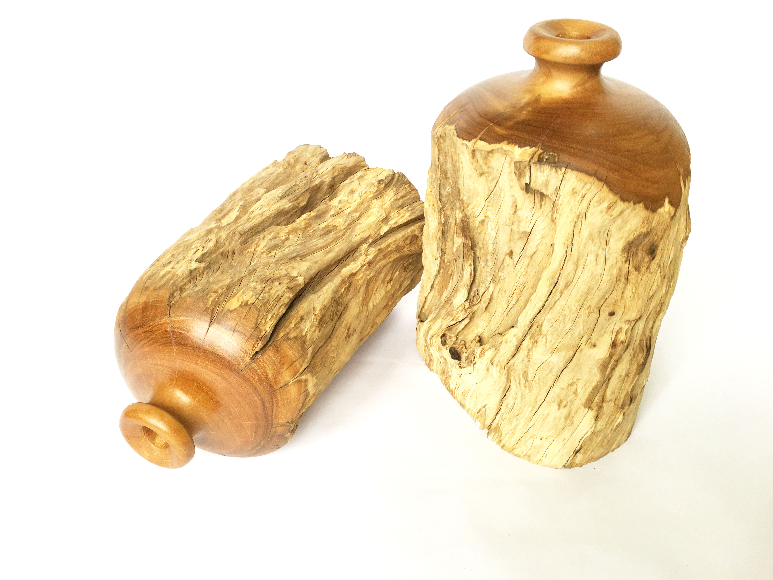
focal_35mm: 29
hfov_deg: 61.7
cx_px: 386
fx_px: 648
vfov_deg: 48.2
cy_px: 290
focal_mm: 4.15
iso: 32
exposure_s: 1/100
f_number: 2.2
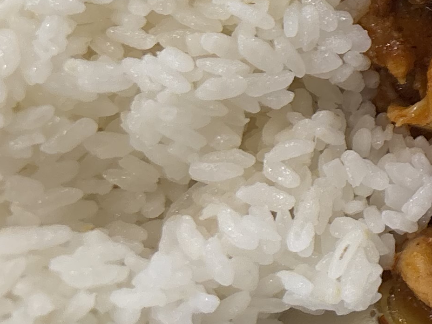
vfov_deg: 12.6
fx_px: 1410
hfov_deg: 14.0
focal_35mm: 113
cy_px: -115
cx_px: 921
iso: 125
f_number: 1.6
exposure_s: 1/120
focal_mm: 5.96
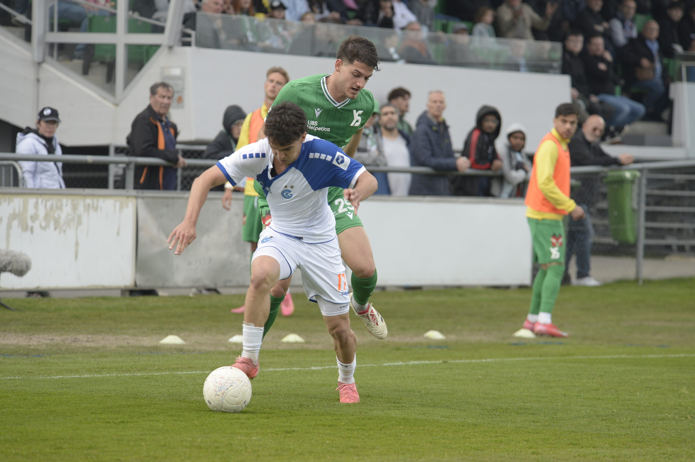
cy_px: 231
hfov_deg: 9.8
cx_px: 348
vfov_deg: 6.5
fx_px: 4050
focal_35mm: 210
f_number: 5.3
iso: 640
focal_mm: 210
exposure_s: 1/640
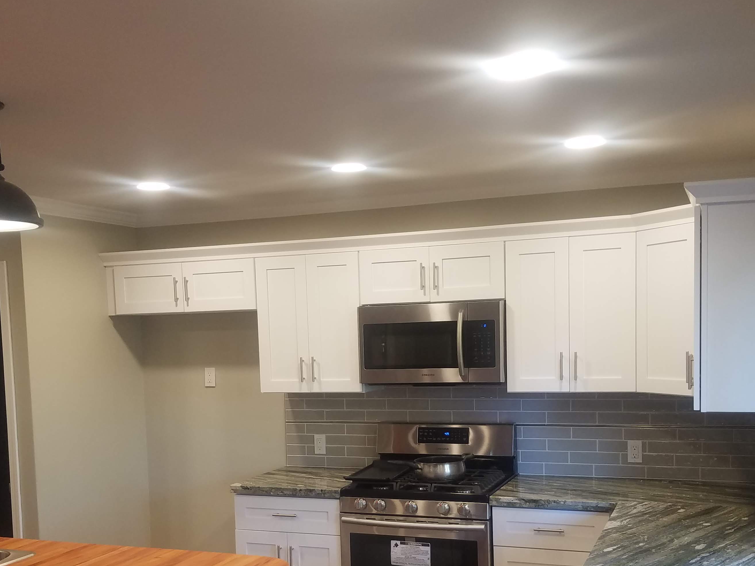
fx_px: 872
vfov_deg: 35.5
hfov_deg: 46.8
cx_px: 377
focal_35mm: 40
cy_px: 390
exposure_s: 1/60
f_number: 1.7
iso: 125
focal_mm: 4.2
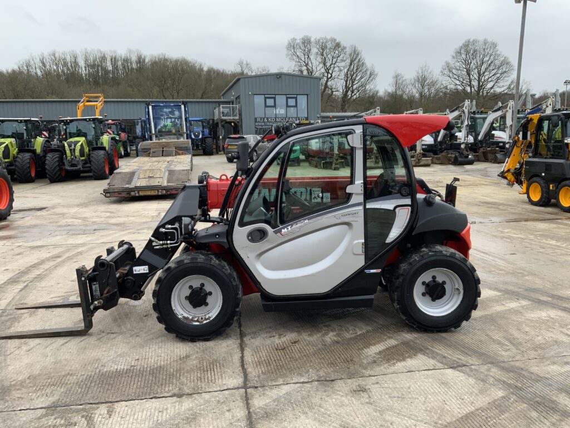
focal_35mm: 29
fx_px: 478
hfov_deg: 61.7
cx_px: 285
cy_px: 214
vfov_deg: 48.2
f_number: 1.8
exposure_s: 1/204
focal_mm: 3
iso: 16
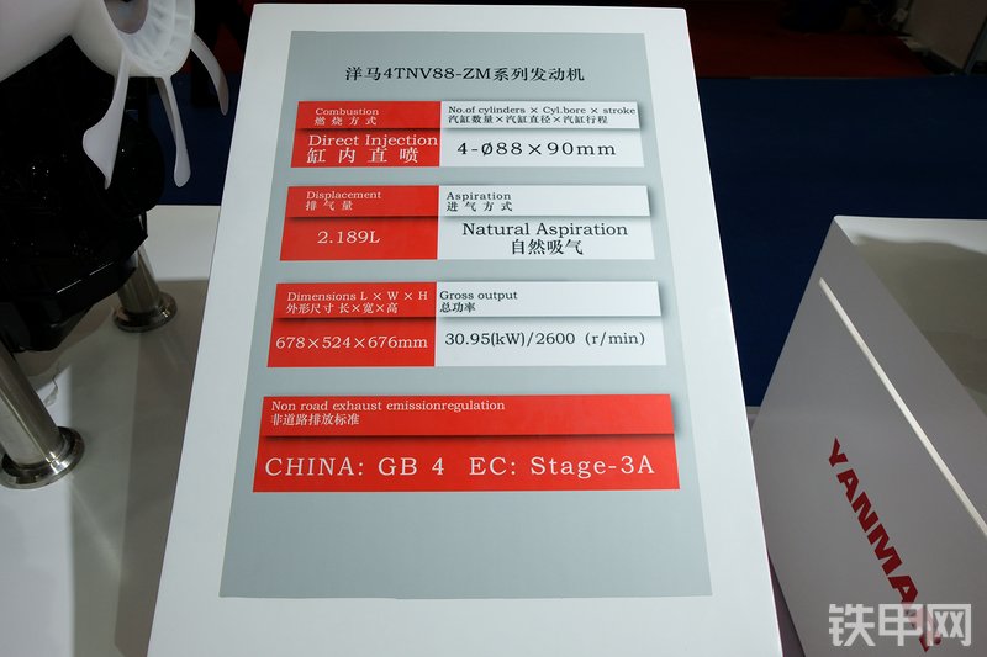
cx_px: 494
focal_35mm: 24
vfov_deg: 53.1
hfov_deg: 73.8
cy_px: 328
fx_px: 658
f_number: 5.6
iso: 800
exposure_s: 1/170
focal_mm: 16
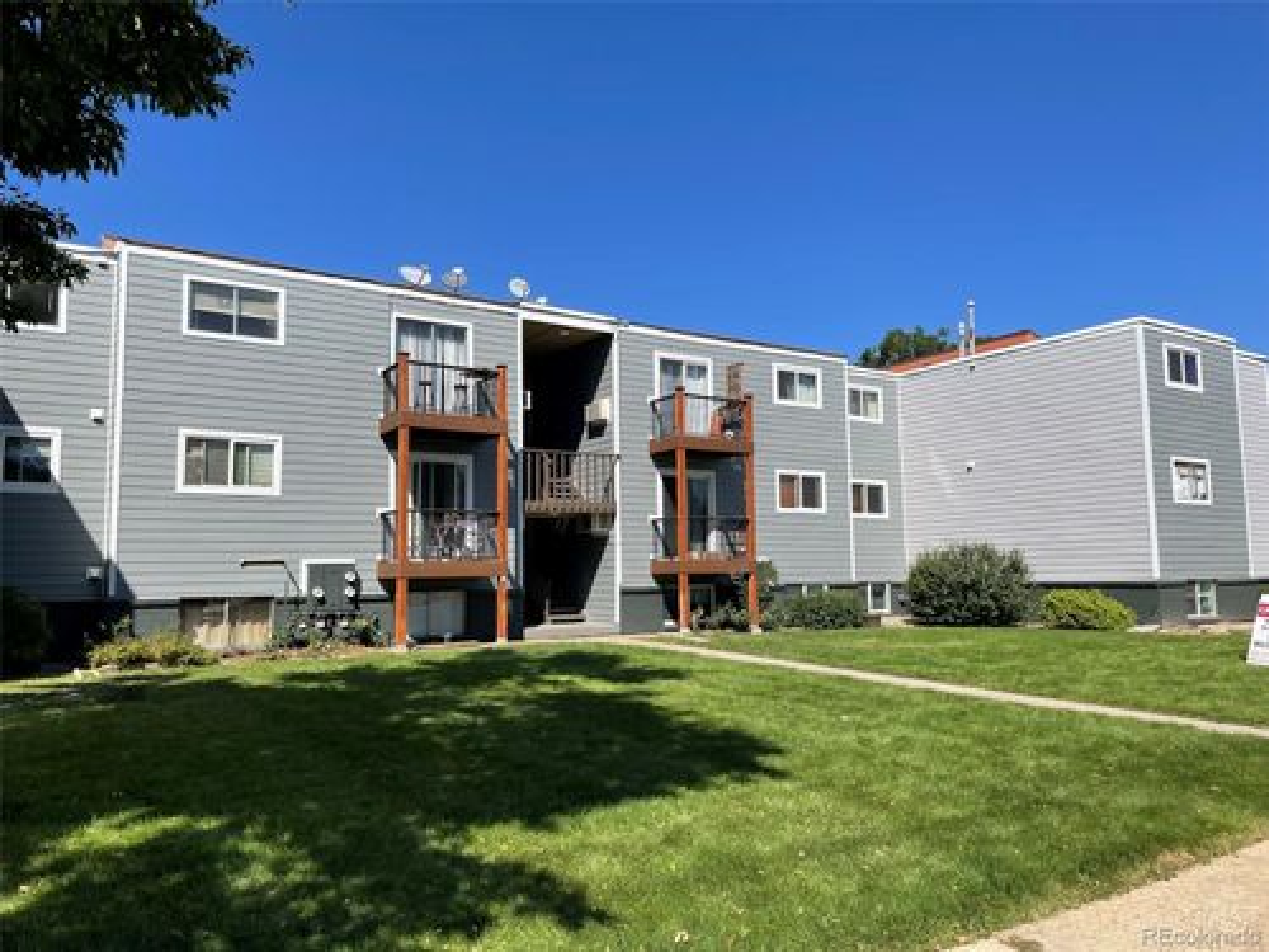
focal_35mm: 26
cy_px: 476
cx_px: 634
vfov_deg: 53.1
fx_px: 953
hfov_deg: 67.3
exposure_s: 1/3610
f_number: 1.6
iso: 32
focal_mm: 4.2
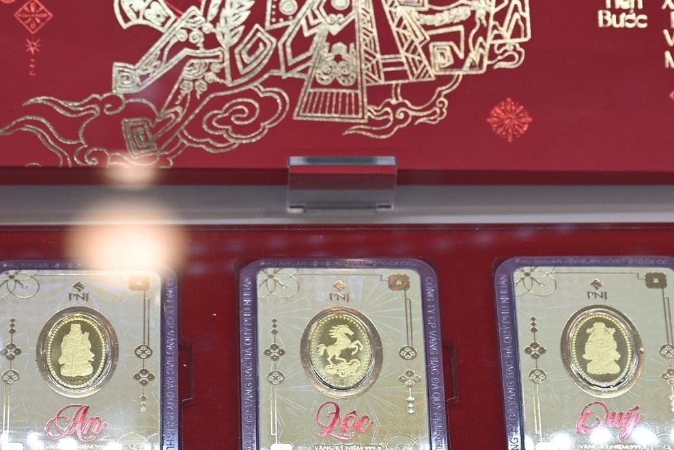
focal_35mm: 177
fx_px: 3314
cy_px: 134
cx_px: 124
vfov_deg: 7.8
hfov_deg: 11.6
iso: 1250
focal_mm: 91
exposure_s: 1/500
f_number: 7.1
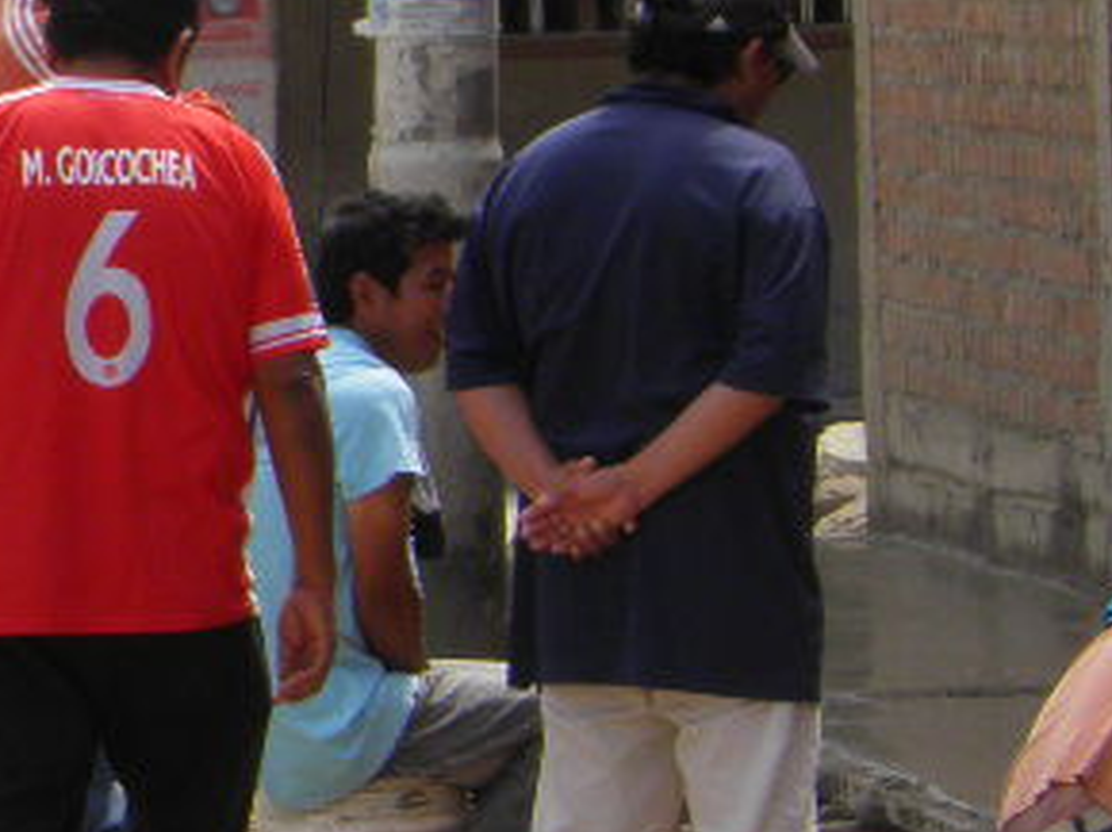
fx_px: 14187
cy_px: 115
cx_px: -587
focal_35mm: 442
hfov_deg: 4.5
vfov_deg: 3.4
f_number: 5.6
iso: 50
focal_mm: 17.1
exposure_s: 1/250
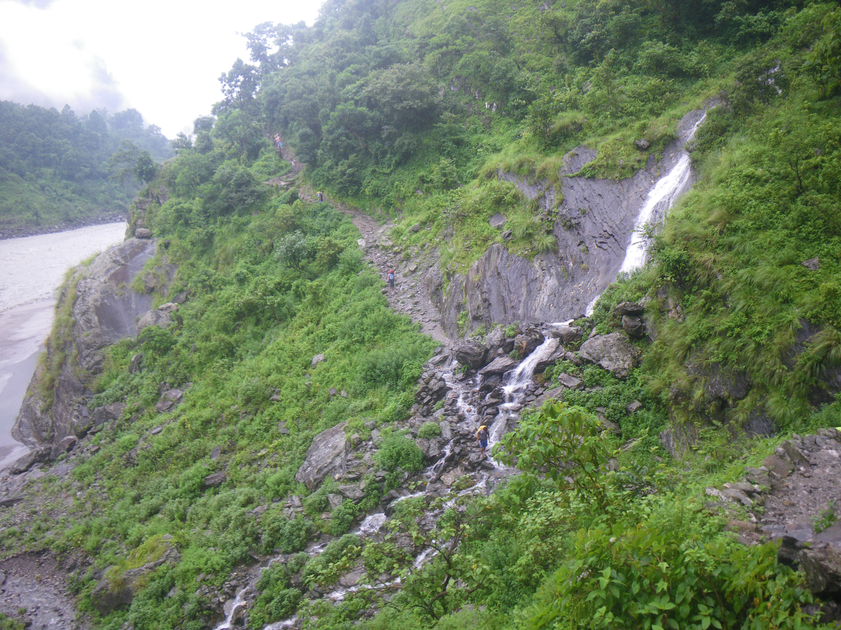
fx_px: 680
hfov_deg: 63.4
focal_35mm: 28
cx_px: 420
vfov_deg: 49.7
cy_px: 315
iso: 80
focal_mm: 5
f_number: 3.5
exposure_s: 1/50
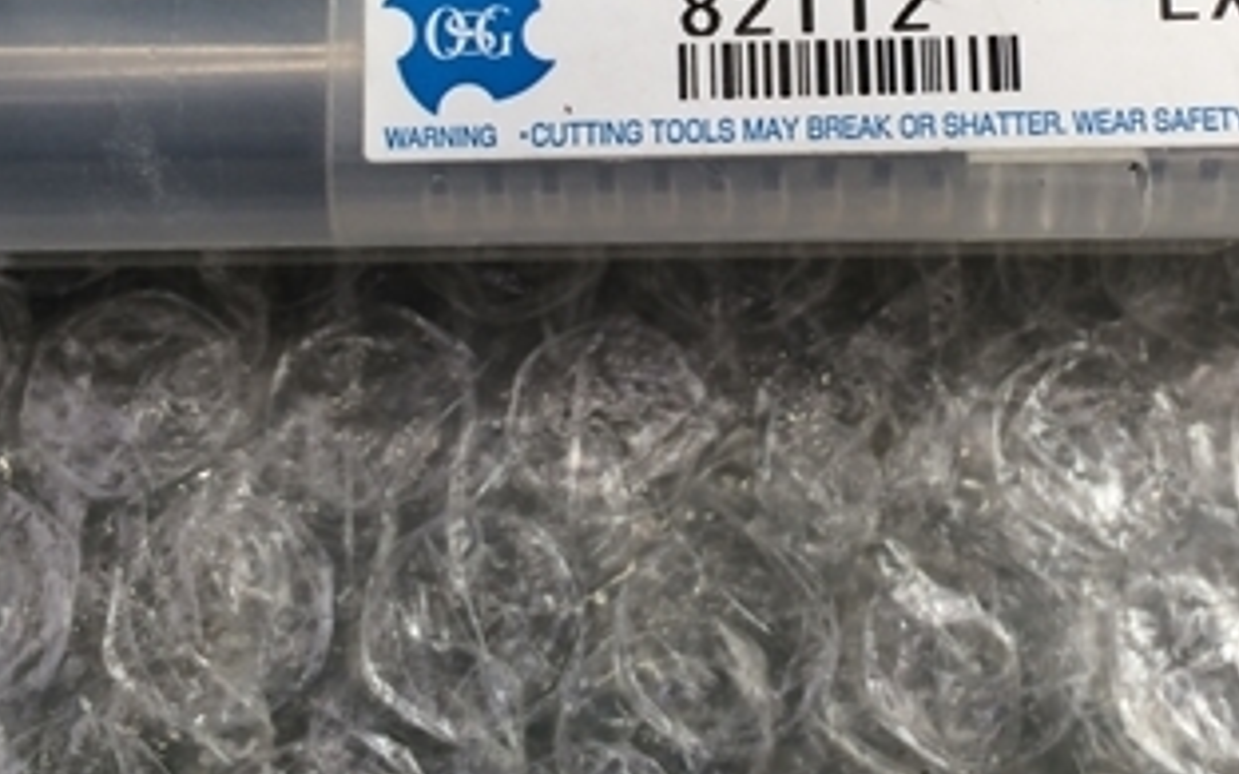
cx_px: 794
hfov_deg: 32.3
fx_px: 2127
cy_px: 16
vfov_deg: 20.1
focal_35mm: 63
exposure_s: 1/30
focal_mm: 4.15
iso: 40
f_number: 2.2
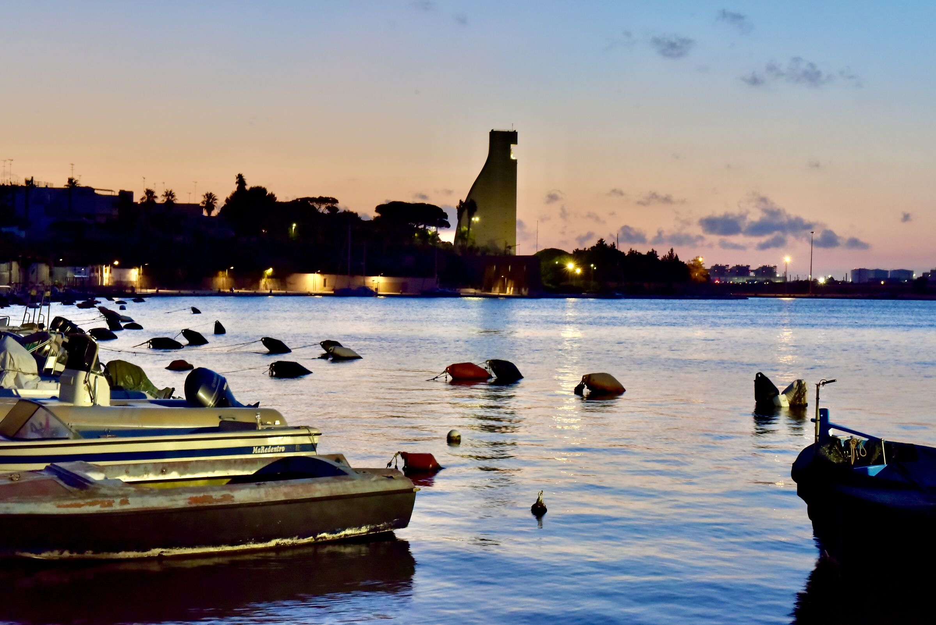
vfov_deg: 24.6
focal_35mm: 55
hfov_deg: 36.2
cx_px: 468
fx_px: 1430
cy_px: 312
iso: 2500
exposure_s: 1/8
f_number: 13
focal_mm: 55
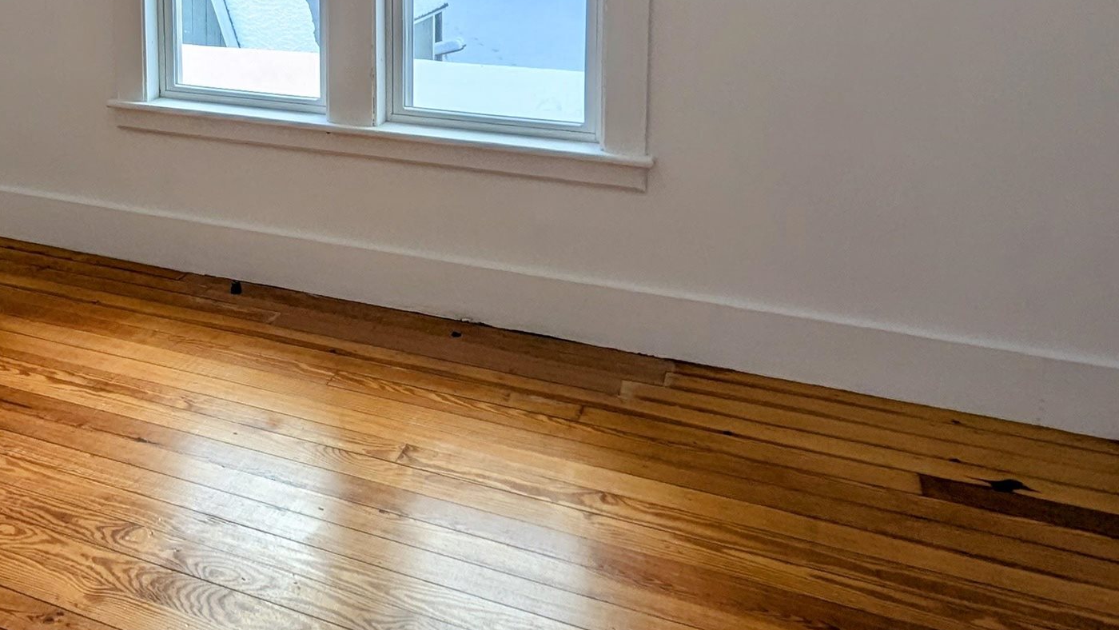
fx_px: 920
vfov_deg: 33.1
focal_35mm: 31
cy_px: -62
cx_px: 283
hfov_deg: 59.4
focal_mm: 1.95
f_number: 2.2
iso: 48
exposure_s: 1/157
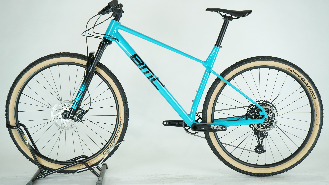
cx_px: 164
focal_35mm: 57
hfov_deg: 36.6
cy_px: 78
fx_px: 497
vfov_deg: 21.1
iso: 1600
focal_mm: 54
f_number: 5.6
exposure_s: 1/200
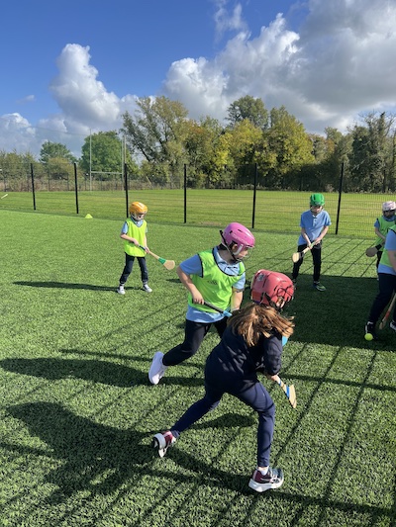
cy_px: 264
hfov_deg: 53.1
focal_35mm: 26
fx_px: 396
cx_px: 198
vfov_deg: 67.3
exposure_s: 1/2632
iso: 50
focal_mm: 5.7
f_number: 1.5
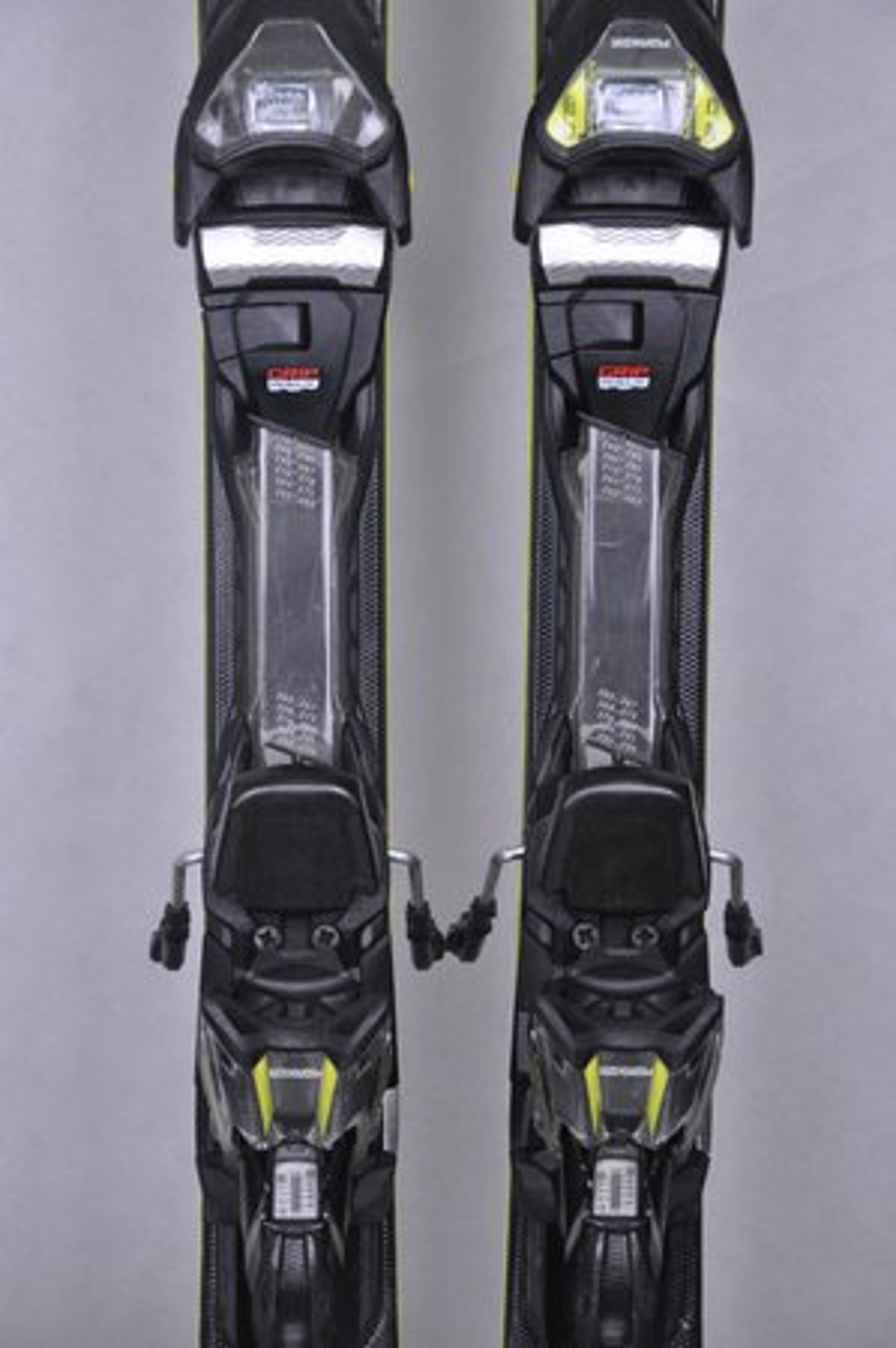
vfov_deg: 16.1
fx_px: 4771
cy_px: 674
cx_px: 448
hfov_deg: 10.7
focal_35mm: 128
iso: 3200
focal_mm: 85
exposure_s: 1/125
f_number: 8
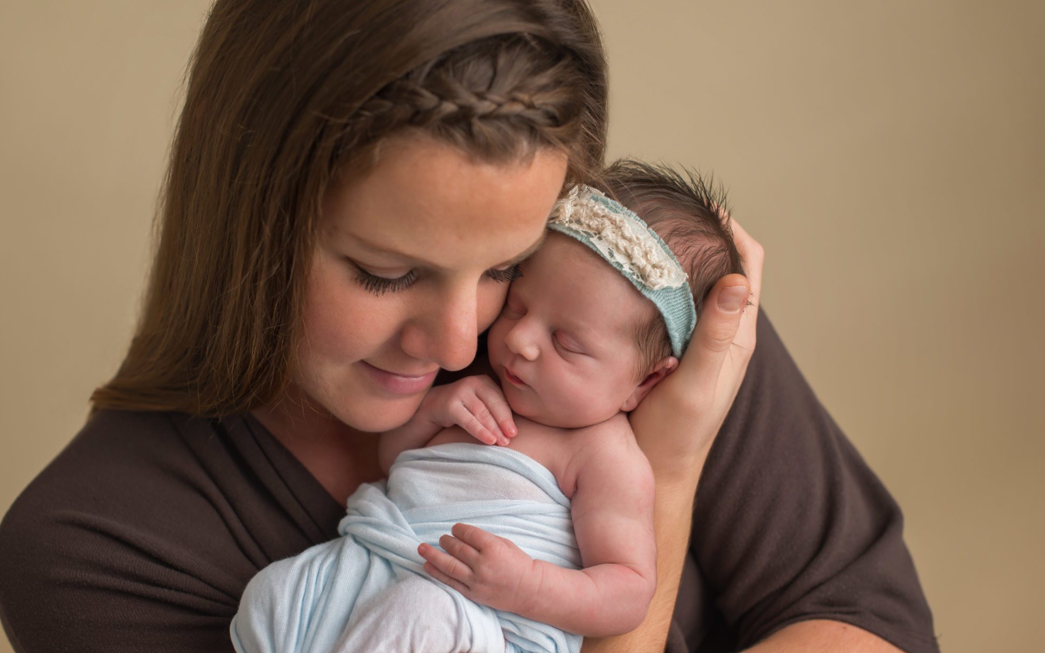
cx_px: 503
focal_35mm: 53
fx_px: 1509
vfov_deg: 24.4
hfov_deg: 38.2
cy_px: 362
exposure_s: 1/200
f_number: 3.5
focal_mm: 50
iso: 250
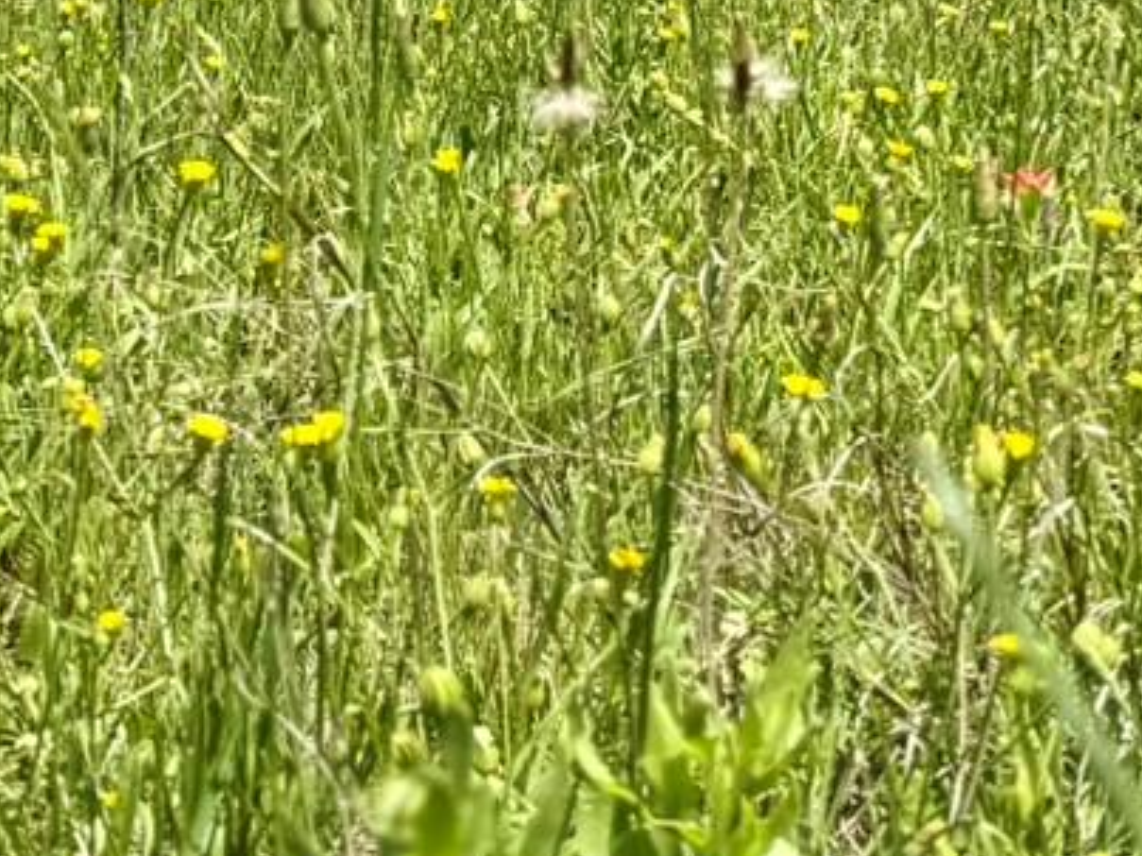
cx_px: 473
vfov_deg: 10.9
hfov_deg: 16.1
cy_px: -961
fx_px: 4024
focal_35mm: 122
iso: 80
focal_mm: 6.76
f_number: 1.78
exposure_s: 1/2801
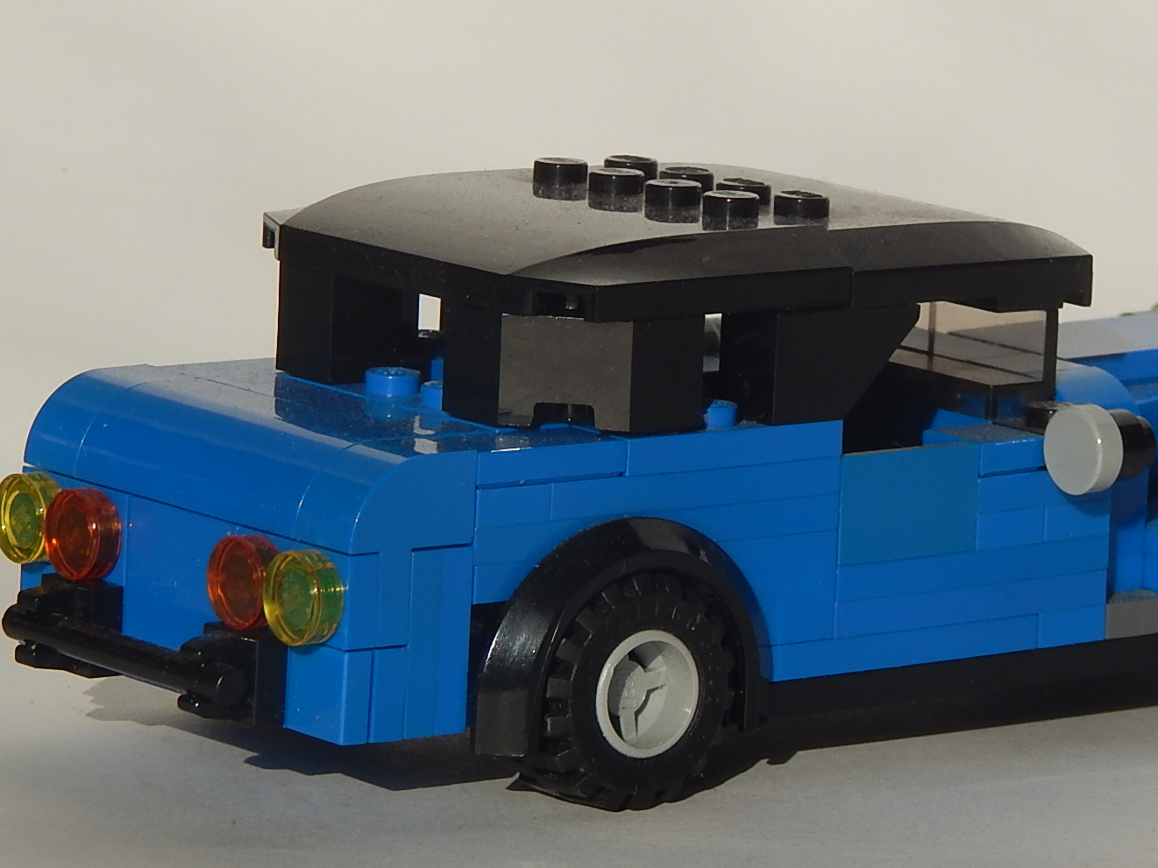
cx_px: 759
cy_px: 486
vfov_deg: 6.5
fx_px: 7594
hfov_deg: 8.7
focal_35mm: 227
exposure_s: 1/1500
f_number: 4.8
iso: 125
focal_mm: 23.4
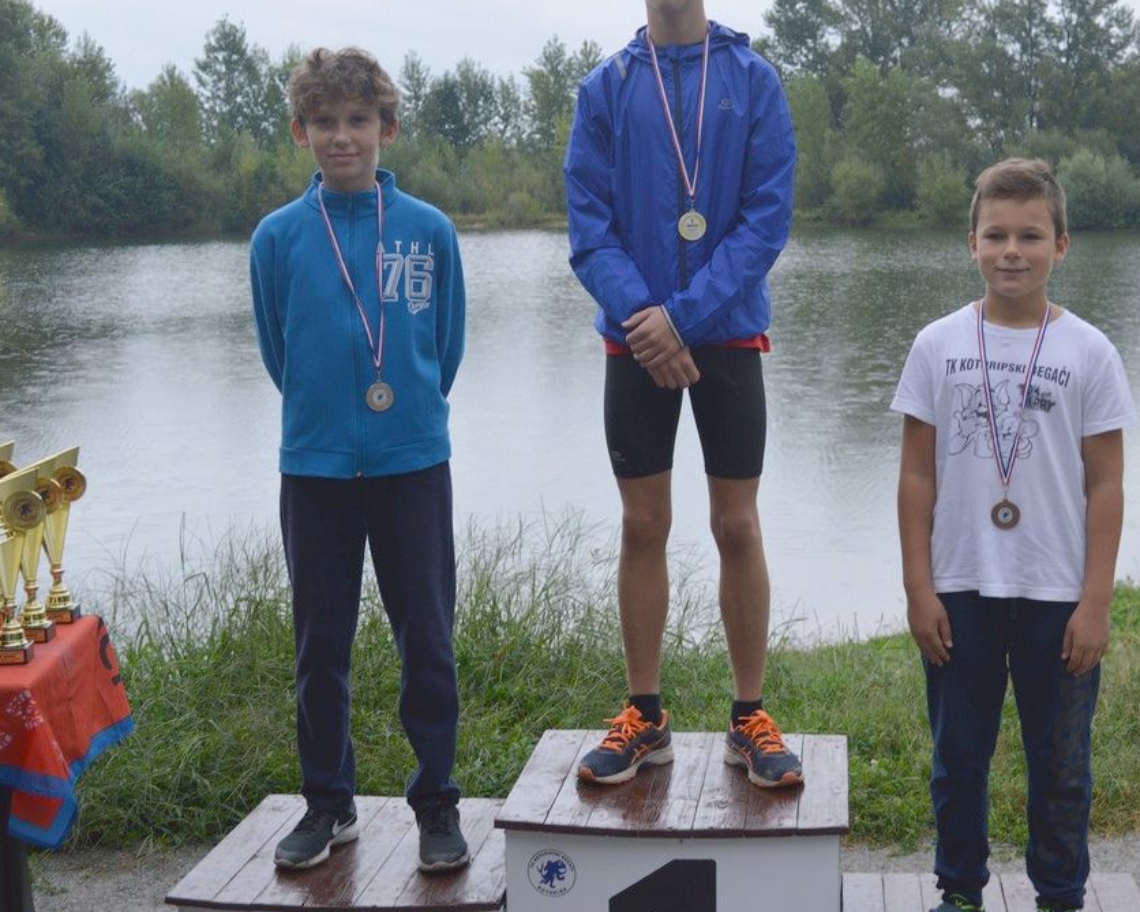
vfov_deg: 27.1
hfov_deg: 33.0
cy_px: 440
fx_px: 1890
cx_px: 826
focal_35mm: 56
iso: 100
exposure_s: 1/125
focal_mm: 26
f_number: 5.6
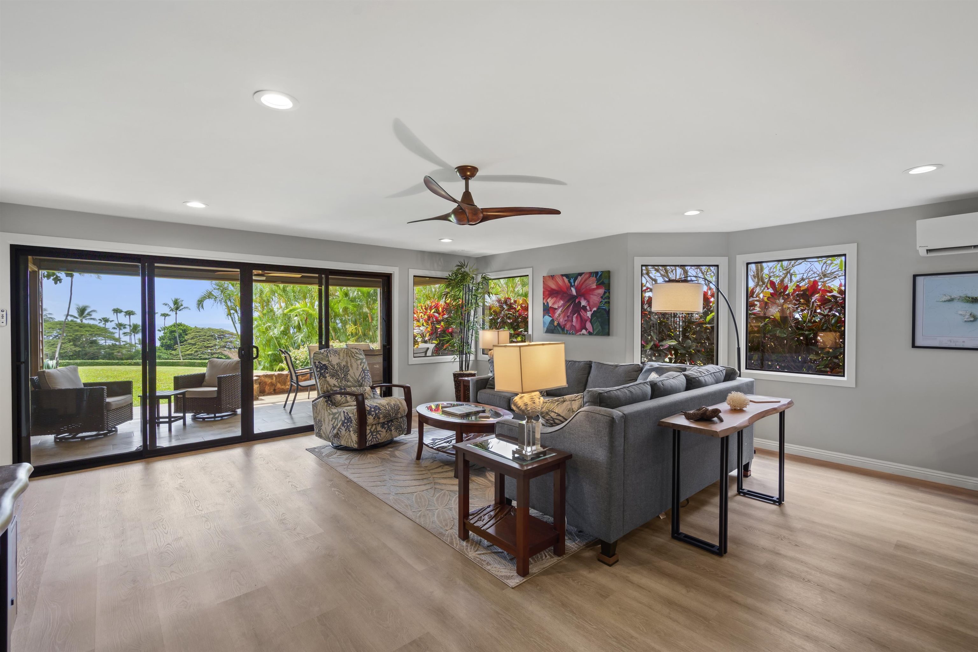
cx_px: 489
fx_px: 435
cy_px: 326
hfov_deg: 96.7
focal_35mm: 16
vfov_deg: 73.7
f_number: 8
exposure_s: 1/3
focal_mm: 16
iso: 100
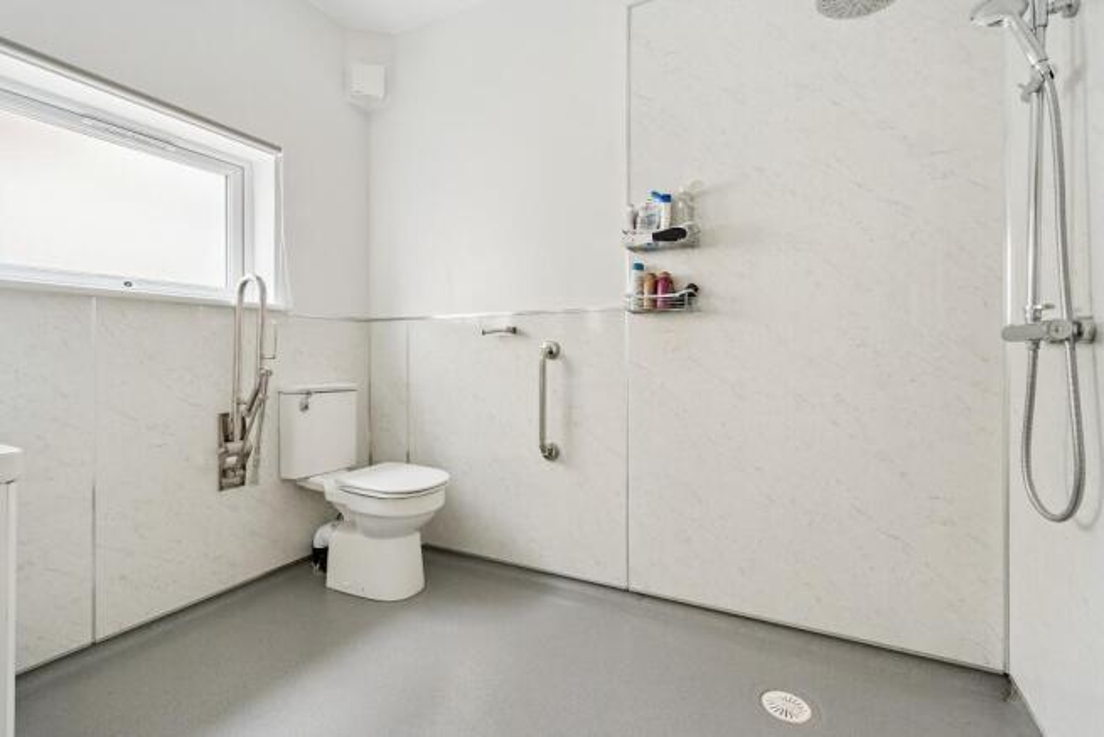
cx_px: 552
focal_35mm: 16
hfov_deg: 96.7
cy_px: 368
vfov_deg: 73.8
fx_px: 491
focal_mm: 16
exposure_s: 1/1.25
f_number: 5.6
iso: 320
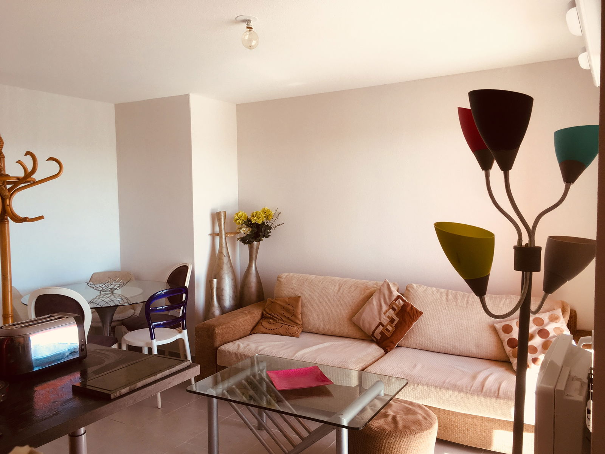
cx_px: 302
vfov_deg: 48.2
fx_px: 507
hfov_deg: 61.7
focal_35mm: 29
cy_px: 227
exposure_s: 1/100
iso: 25
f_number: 2.2
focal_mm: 4.15
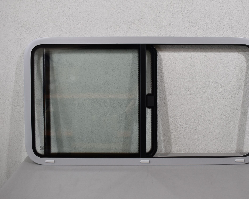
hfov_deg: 44.6
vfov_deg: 36.5
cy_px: 99
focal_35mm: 41
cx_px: 149
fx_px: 302
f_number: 5.6
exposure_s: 1/125
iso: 400
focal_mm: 24
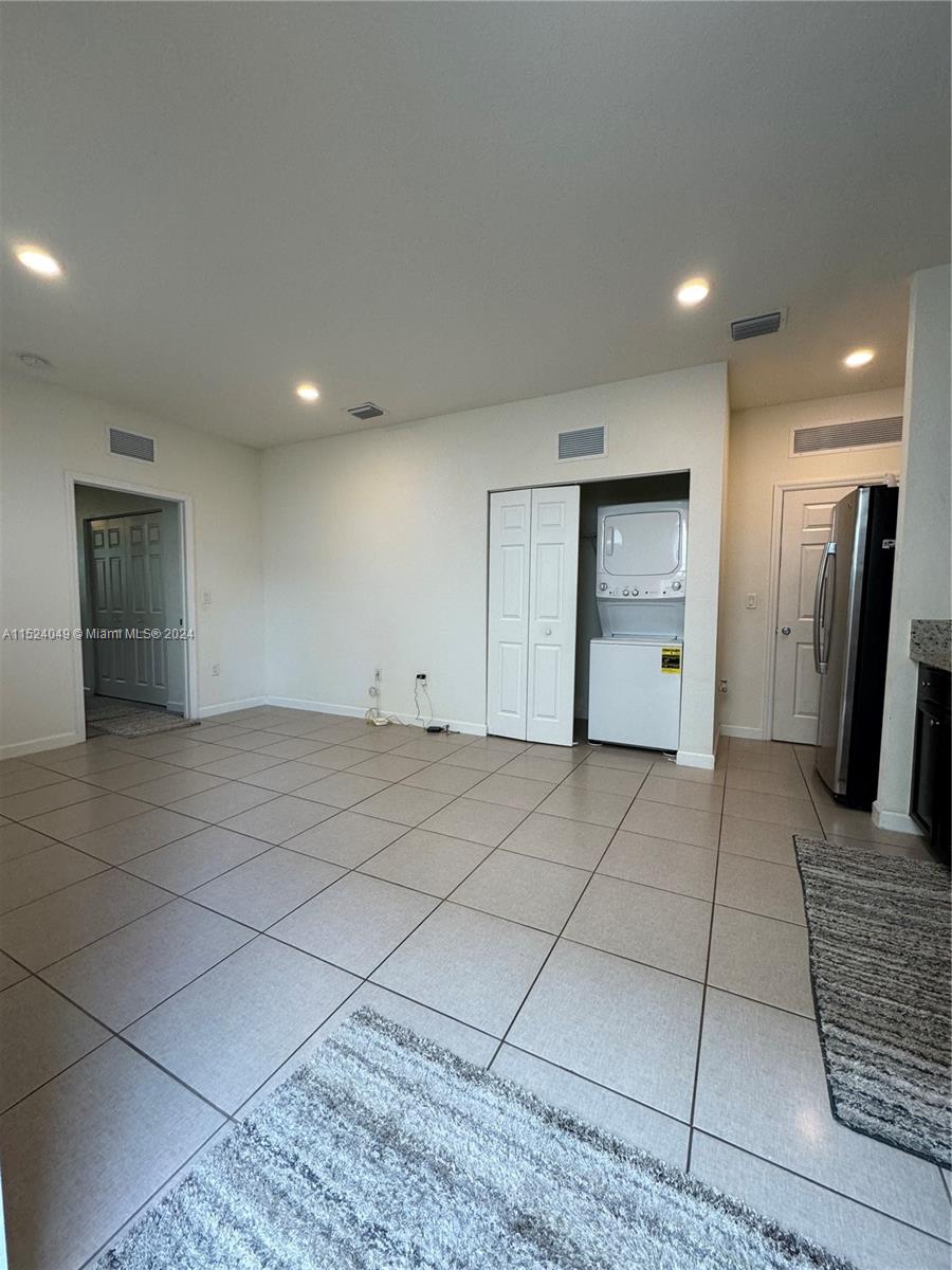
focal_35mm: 14
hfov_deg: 85.7
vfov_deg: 102.1
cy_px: 635
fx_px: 513
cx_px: 476
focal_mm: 2.22
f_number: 2.2
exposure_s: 1/120
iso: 200
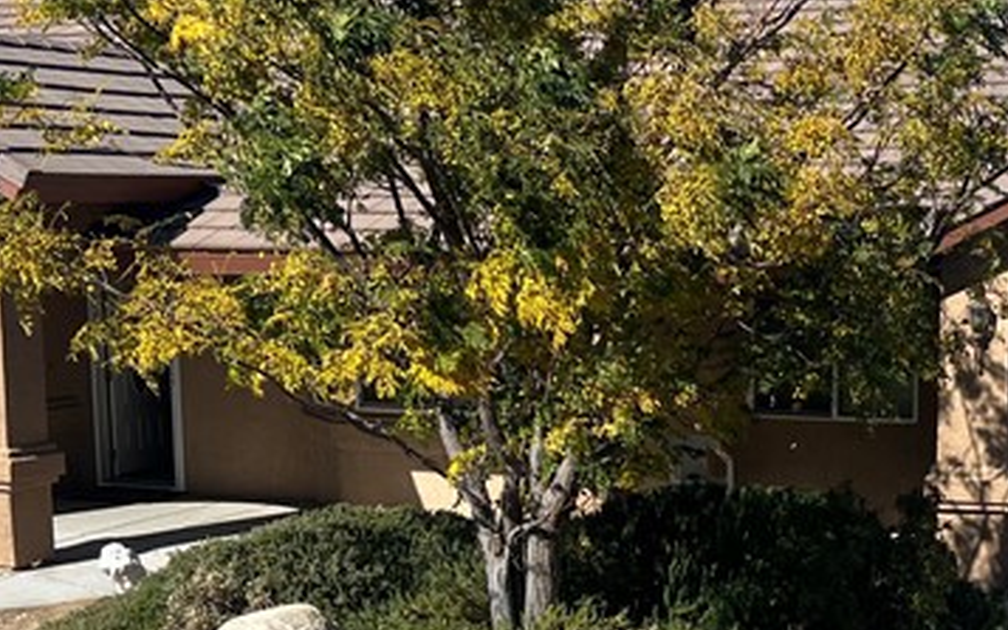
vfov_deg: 16.3
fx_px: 2170
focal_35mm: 79
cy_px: 562
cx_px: 808
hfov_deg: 25.7
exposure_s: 1/6211
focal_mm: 5.7
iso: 50
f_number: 1.5
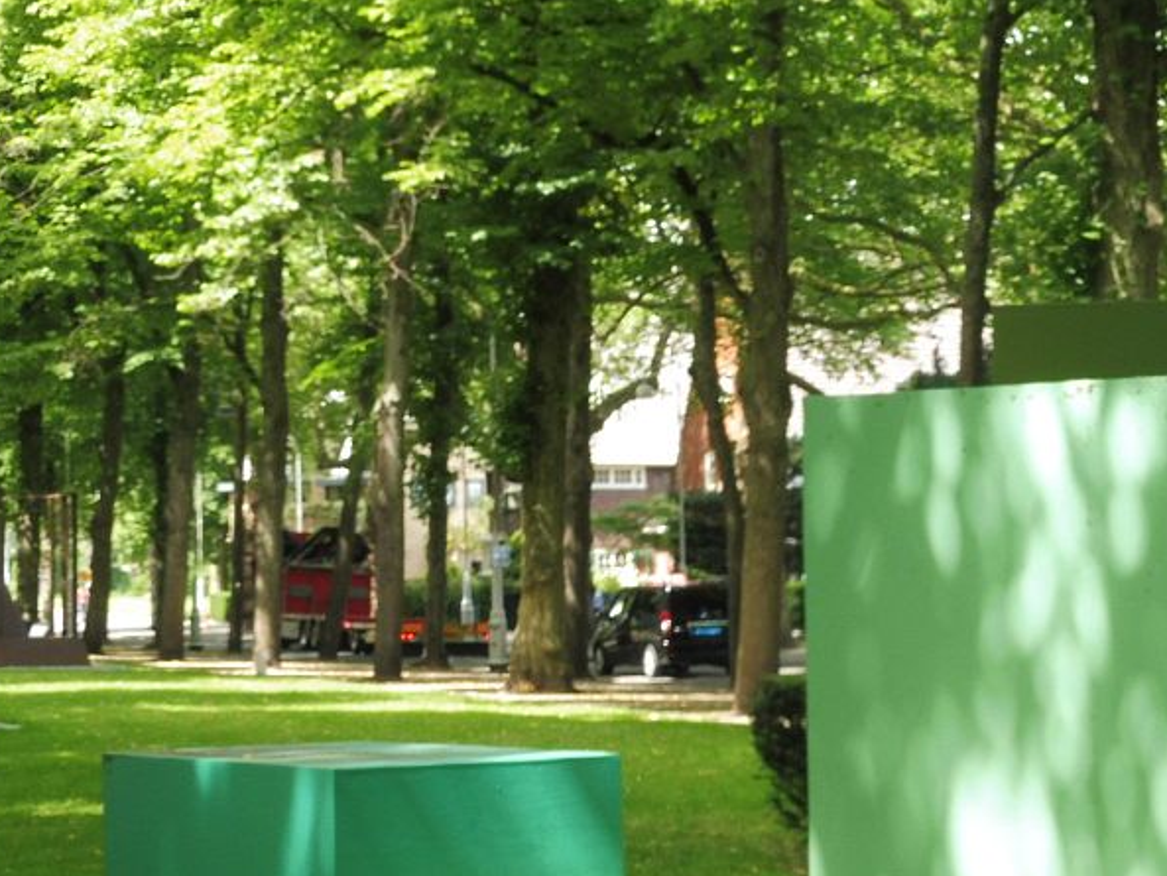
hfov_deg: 17.1
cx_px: 982
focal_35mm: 114
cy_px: 675
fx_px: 3844
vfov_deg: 12.9
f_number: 4.9
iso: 125
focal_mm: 11.7
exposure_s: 1/60
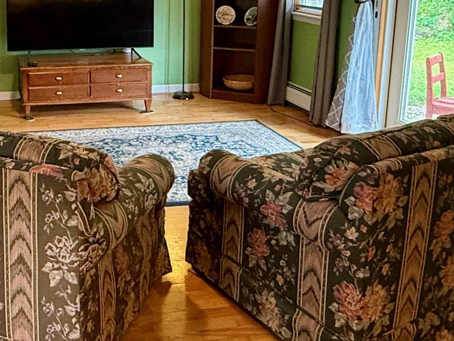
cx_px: 130
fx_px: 420
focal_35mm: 32
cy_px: 84
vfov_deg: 42.8
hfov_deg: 54.9
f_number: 2.2
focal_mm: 2.22
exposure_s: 1/60
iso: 500
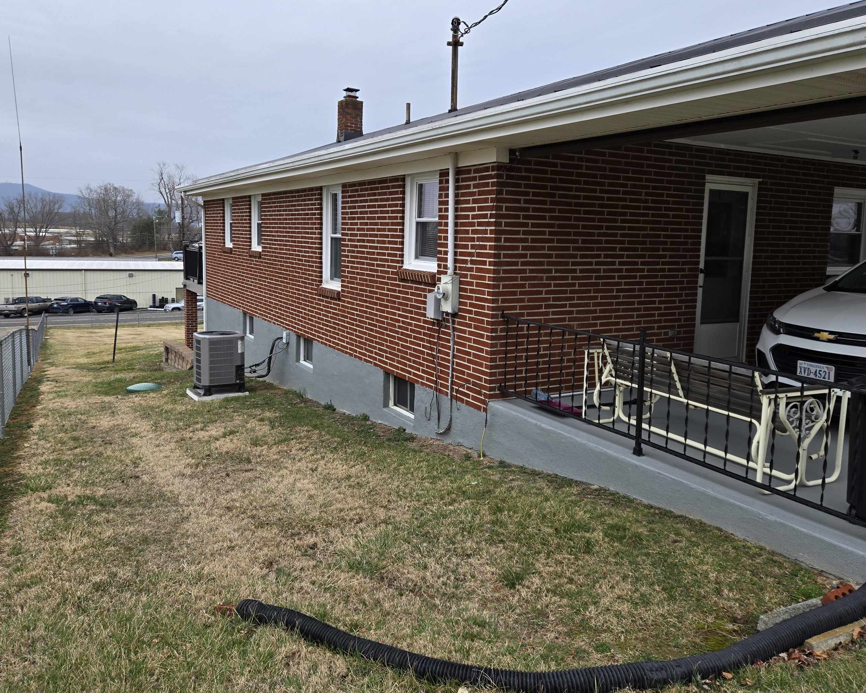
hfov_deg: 64.1
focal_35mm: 27
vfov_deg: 53.1
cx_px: 435
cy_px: 309
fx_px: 692
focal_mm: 5.4
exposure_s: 1/732
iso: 80
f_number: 1.8
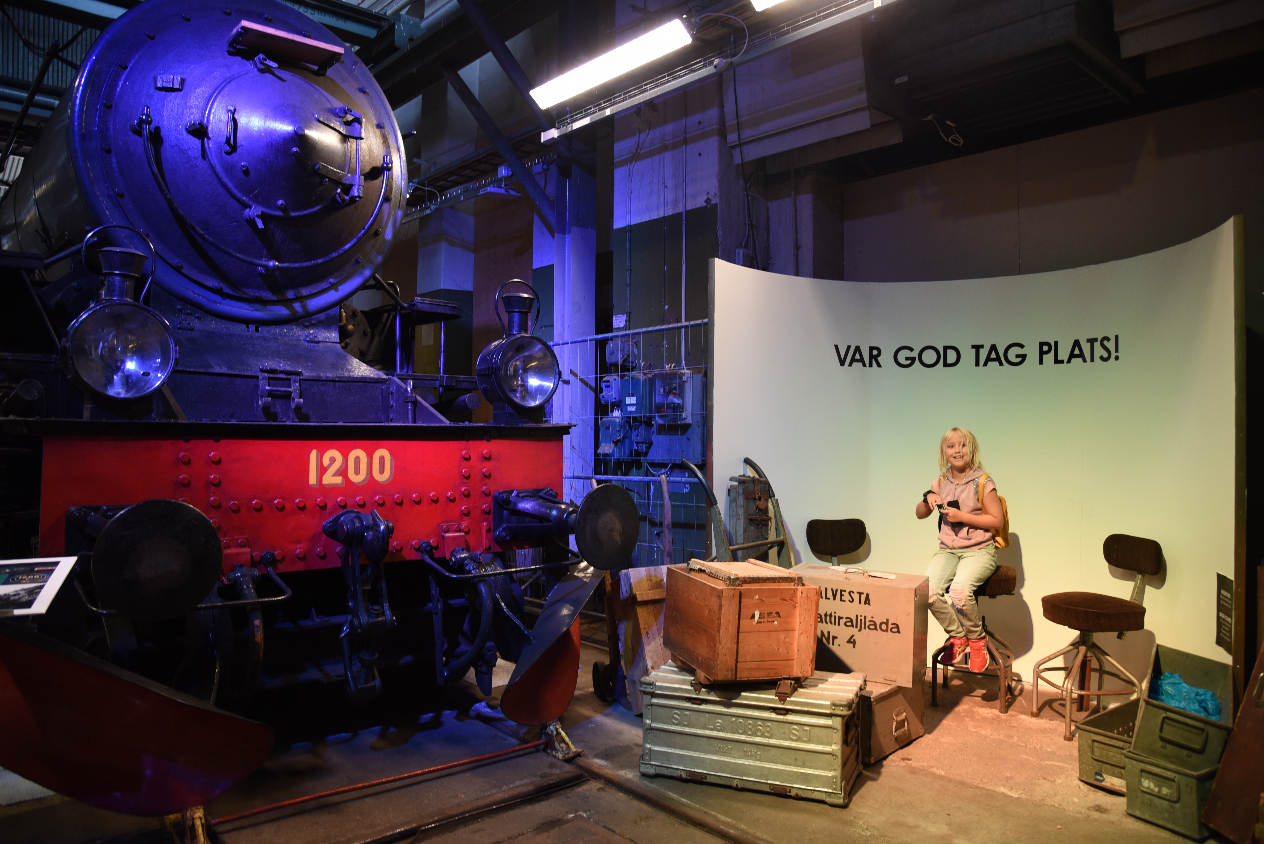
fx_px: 843
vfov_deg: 53.2
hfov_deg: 73.7
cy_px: 422
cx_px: 632
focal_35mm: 24
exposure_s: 1/50
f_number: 4
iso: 640
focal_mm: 24
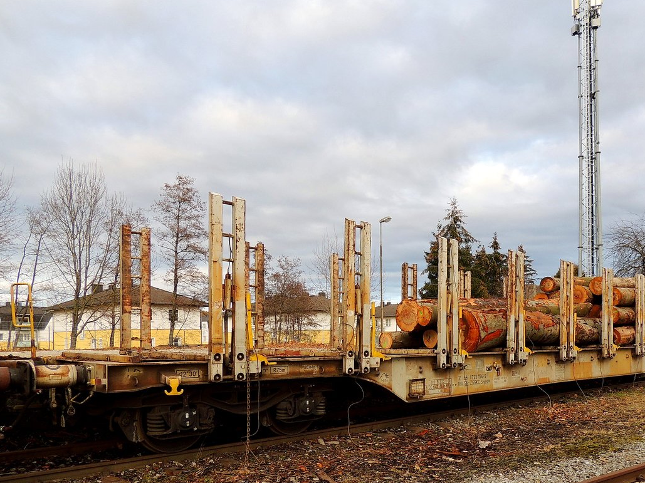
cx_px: 372
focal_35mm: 28
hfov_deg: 63.1
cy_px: 248
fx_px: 522
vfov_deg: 49.7
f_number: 3
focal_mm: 4.3
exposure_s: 1/200
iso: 100
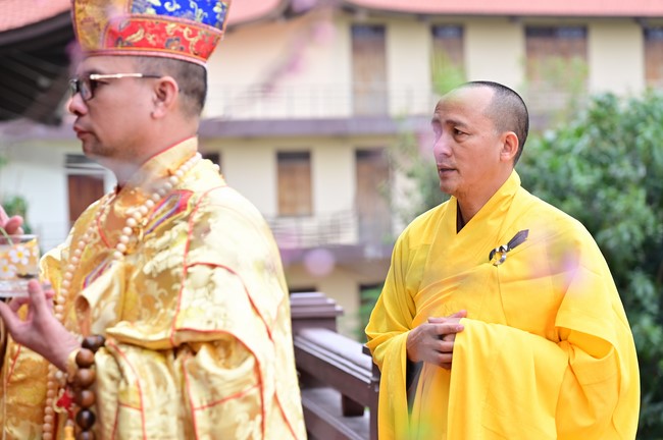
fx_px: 2208
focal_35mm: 120
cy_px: 220
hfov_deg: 17.1
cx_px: 332
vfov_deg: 11.4
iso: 250
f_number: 5
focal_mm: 120
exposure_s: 1/160
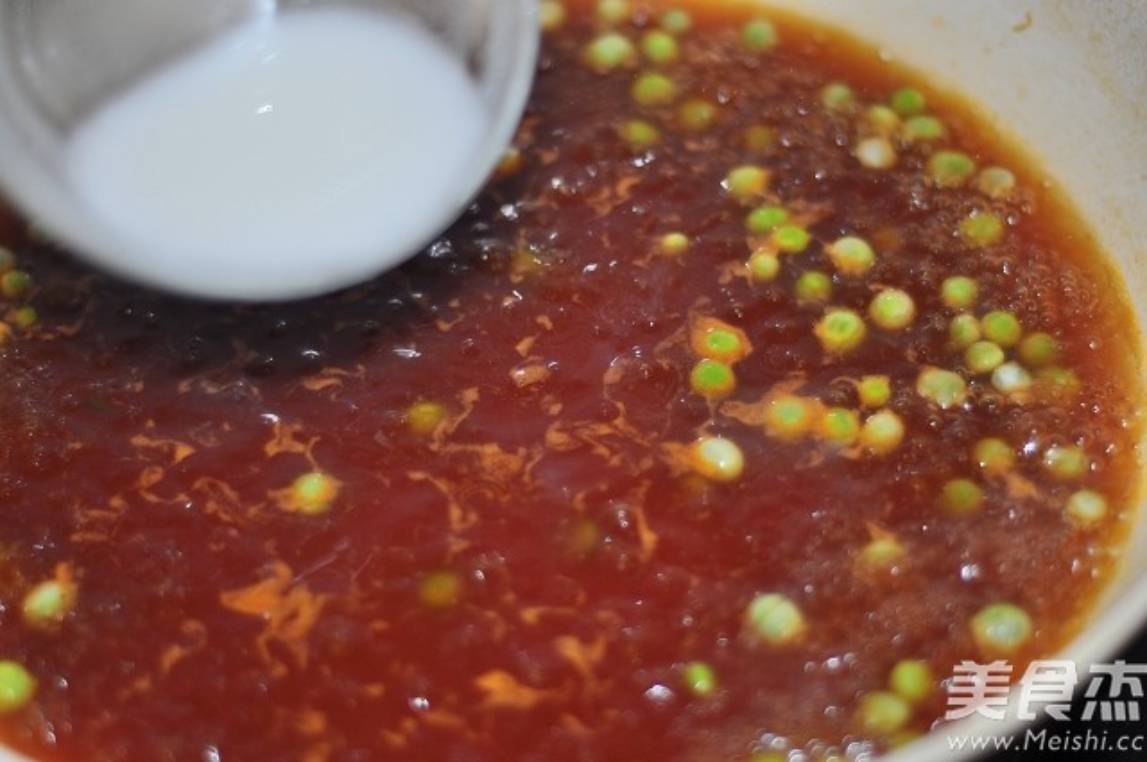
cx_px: 574
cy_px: 381
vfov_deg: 18.1
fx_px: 2387
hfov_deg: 27.0
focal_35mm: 75
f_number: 1.8
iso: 200
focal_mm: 50
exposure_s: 1/60
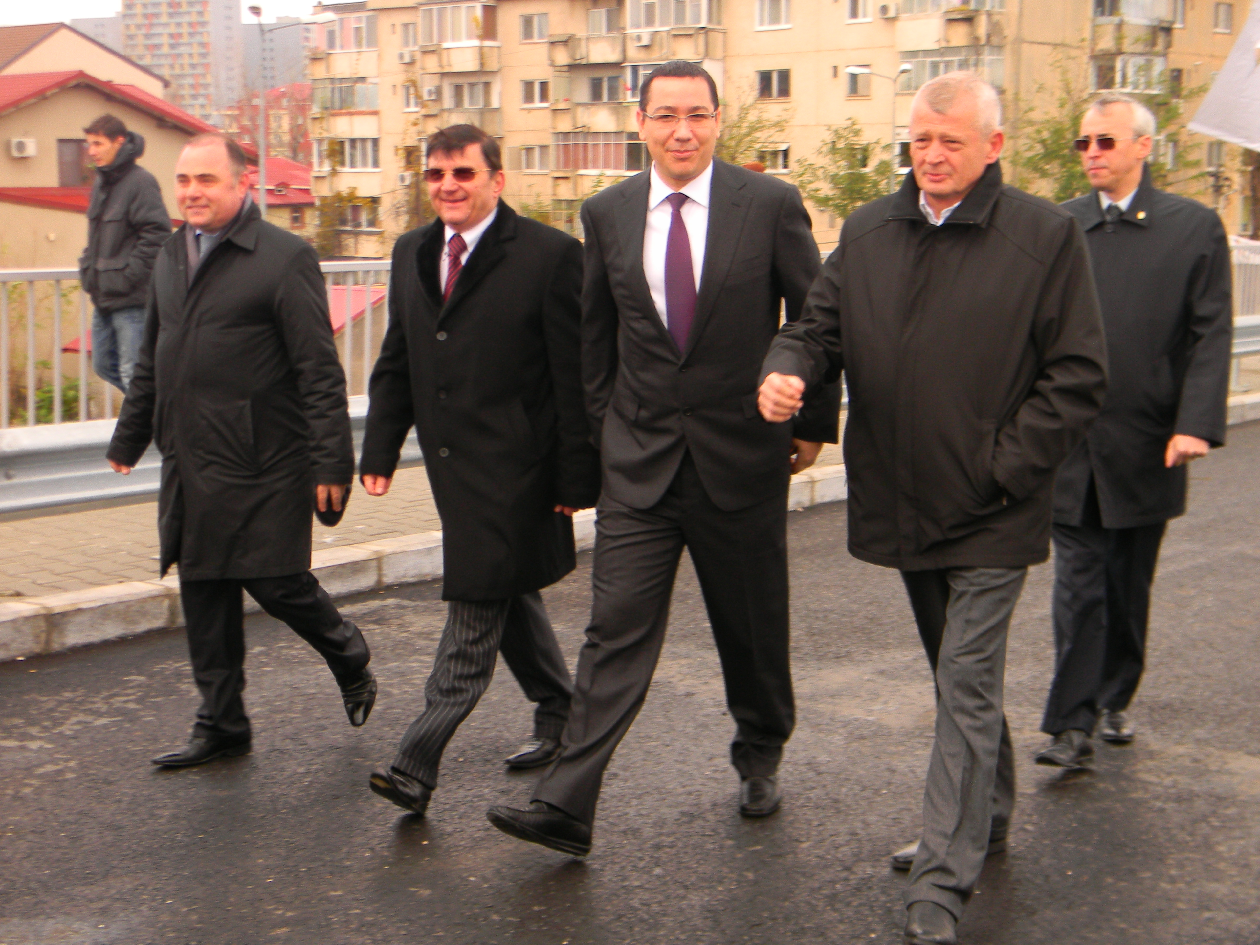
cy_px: 473
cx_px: 631
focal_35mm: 49
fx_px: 1784
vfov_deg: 29.7
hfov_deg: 38.9
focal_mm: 8.6
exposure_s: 1/124
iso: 88
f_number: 3.9
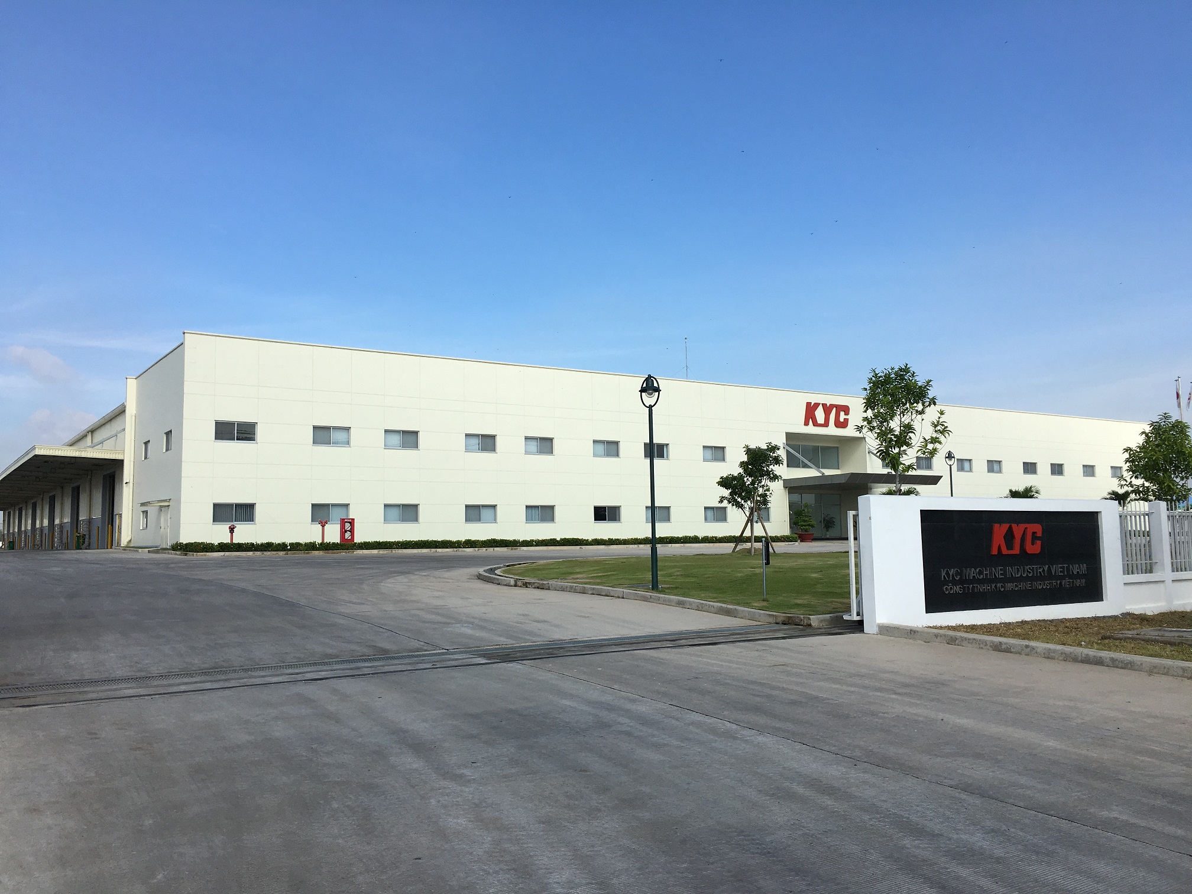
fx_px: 999
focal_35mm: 29
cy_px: 447
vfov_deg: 48.2
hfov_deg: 61.7
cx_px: 596
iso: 25
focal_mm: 4.15
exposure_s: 1/1508
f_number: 2.2
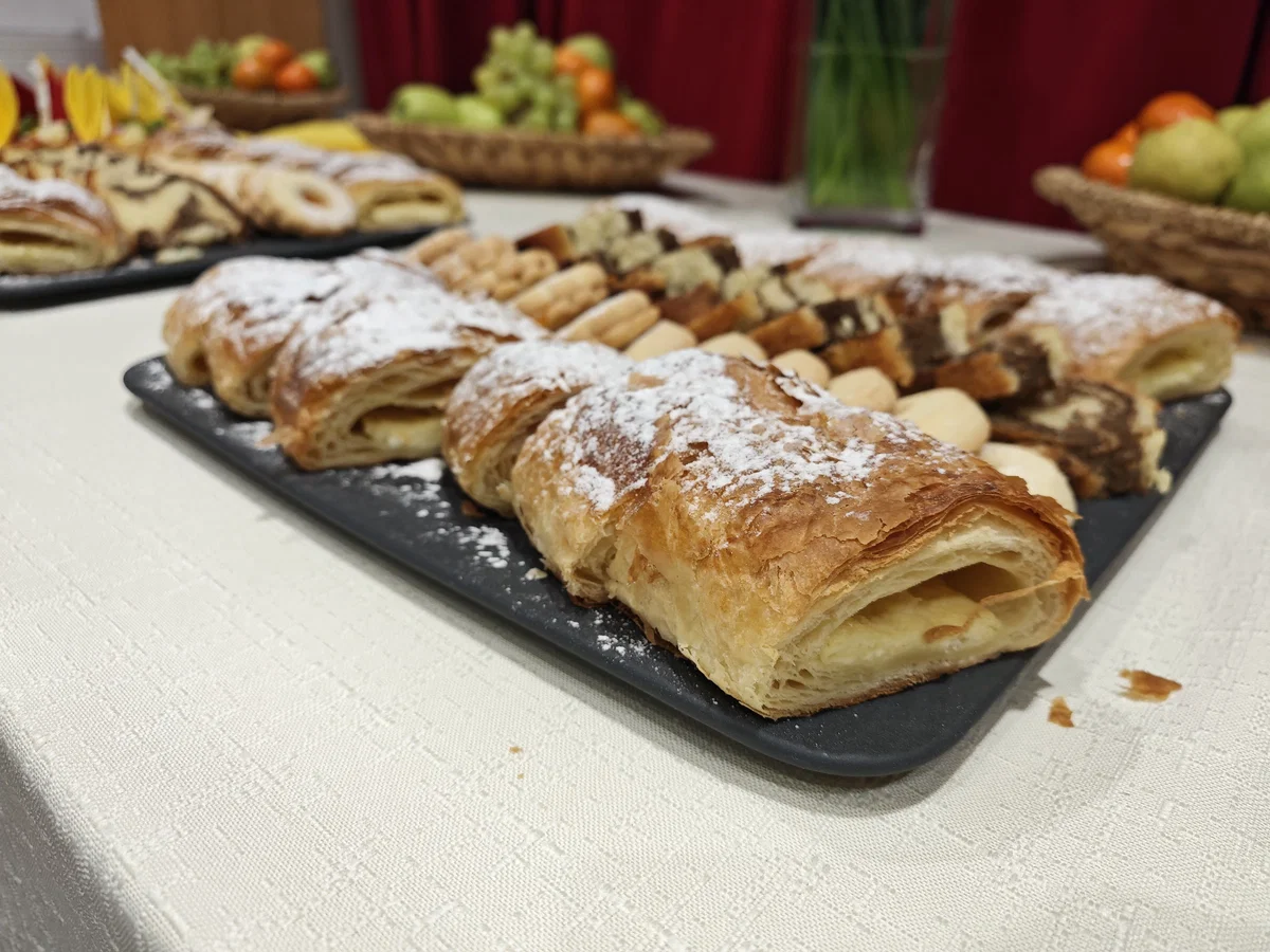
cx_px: 635
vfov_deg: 58.9
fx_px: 844
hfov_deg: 73.9
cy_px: 476
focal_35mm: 23
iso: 500
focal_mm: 8.72
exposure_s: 1/100
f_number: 2.8
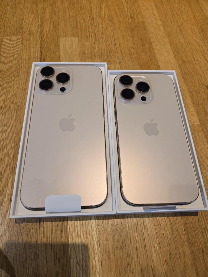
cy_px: 138
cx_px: 104
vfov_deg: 73.9
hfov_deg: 58.9
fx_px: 184
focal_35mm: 23
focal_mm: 5.4
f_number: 1.8
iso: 64
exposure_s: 1/120
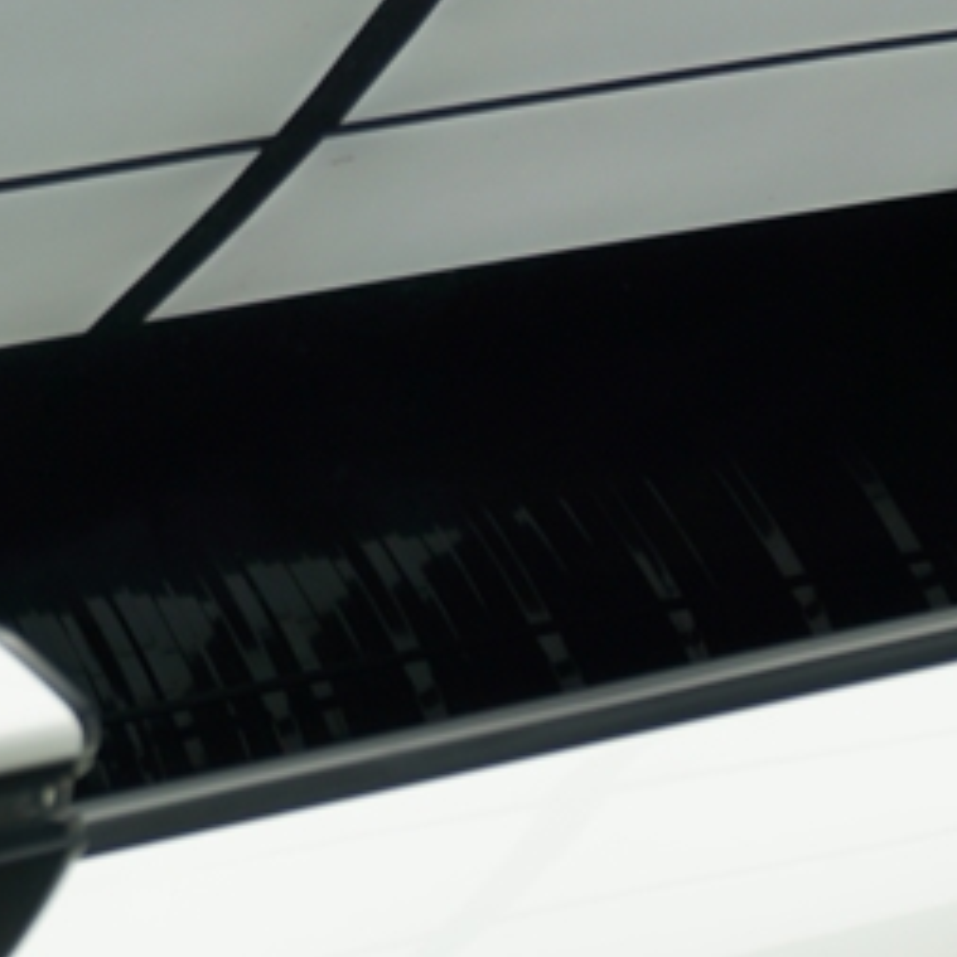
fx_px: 5192
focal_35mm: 166
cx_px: 651
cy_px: 1821
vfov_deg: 9.9
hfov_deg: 10.5
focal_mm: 33
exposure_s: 1/60
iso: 100
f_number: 4
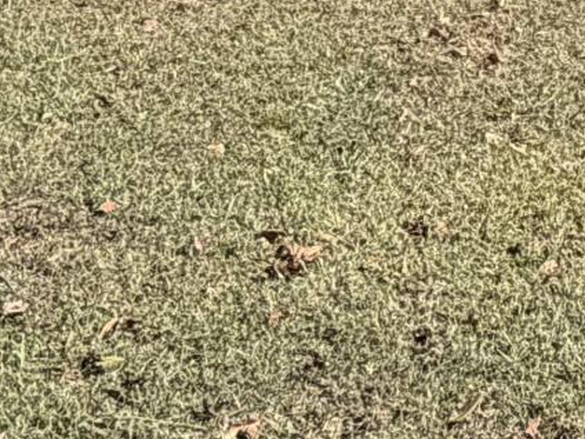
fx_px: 1673
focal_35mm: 99
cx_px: 912
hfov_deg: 17.5
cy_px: -504
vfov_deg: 12.6
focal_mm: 2.22
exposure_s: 1/770
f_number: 2.2
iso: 40
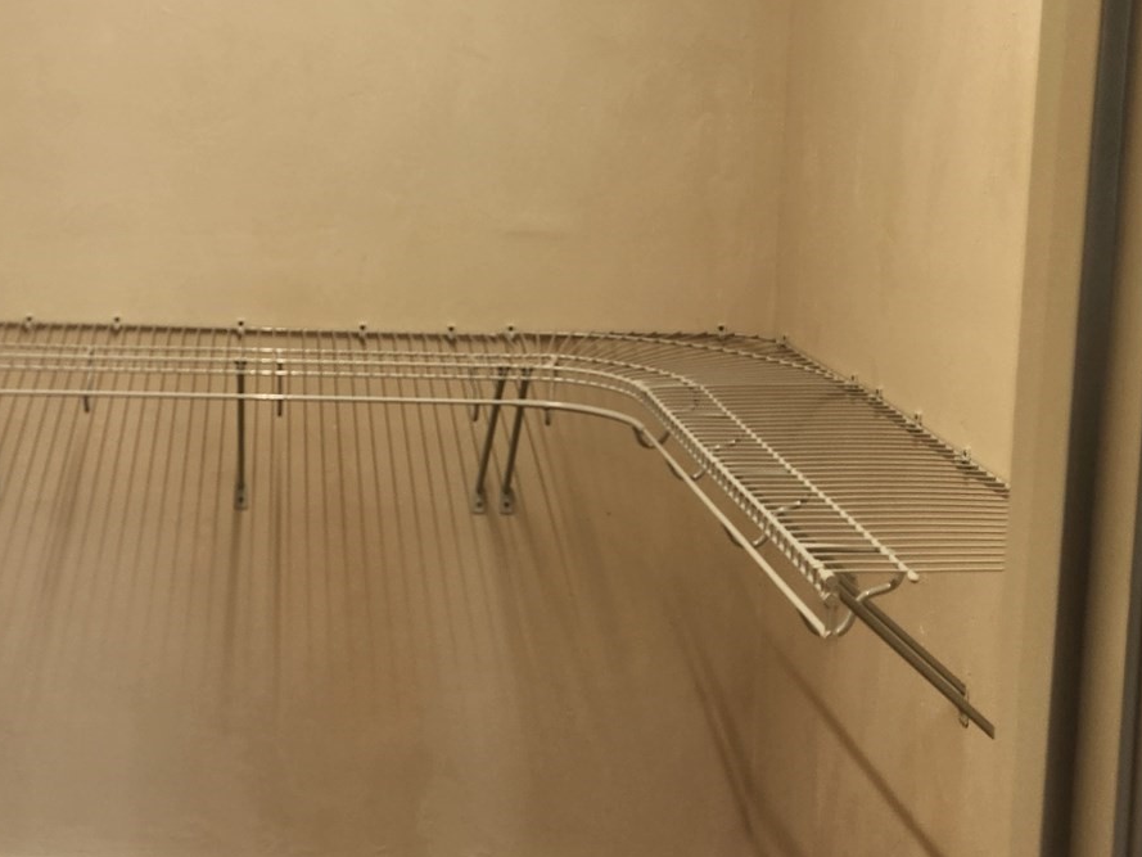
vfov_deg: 27.4
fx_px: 1749
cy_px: 287
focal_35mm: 53
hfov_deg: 35.0
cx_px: 231
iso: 40
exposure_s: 1/120
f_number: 1.8
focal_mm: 5.4
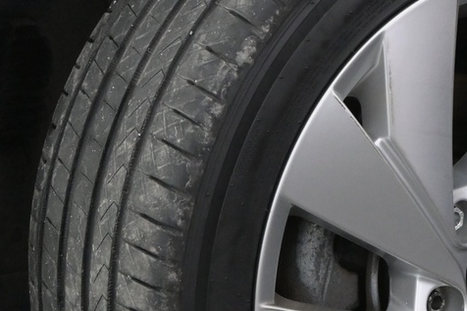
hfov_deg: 15.8
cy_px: 253
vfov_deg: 10.7
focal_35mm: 128
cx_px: 463
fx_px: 1656
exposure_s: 1/60
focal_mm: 25
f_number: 6.3
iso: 2500
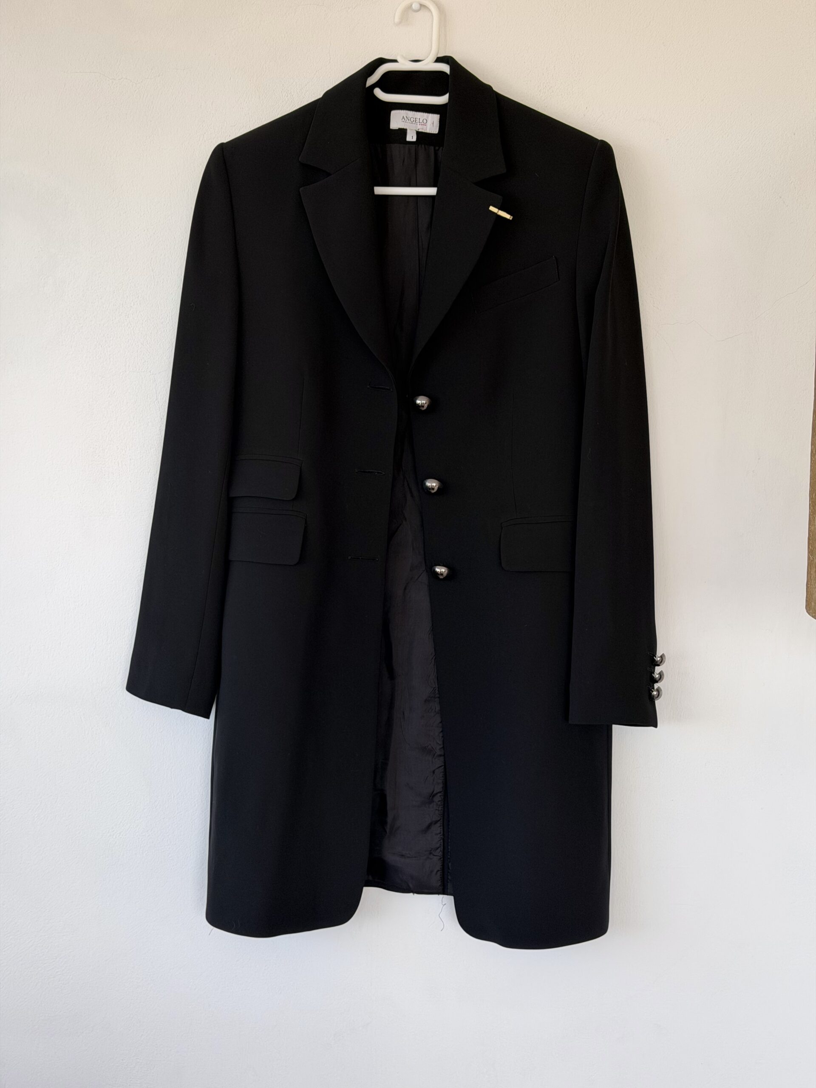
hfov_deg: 30.3
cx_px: 408
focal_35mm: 48
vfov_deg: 39.7
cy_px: 544
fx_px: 1509
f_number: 1.78
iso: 64
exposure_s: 1/211
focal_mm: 6.76
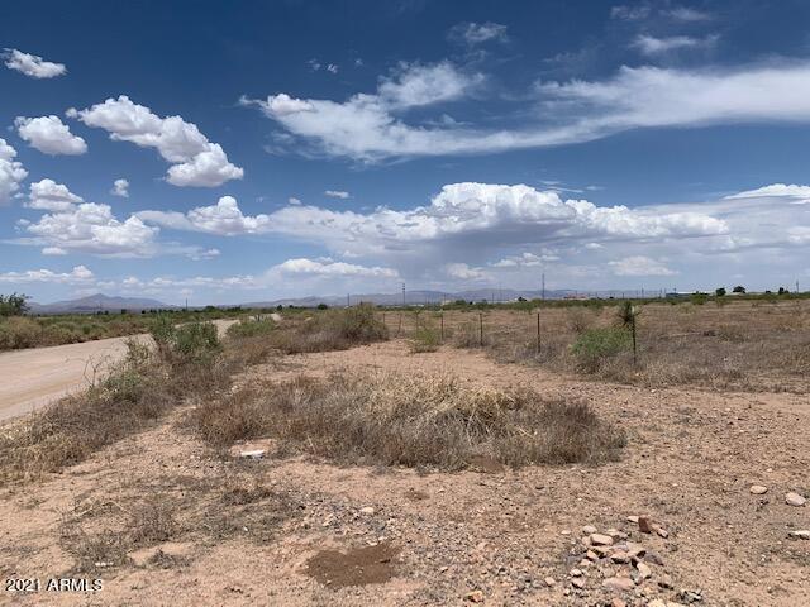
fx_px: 608
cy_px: 304
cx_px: 405
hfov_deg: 67.3
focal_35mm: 26
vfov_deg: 53.1
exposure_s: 1/4673
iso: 25
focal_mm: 4.25
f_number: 1.8
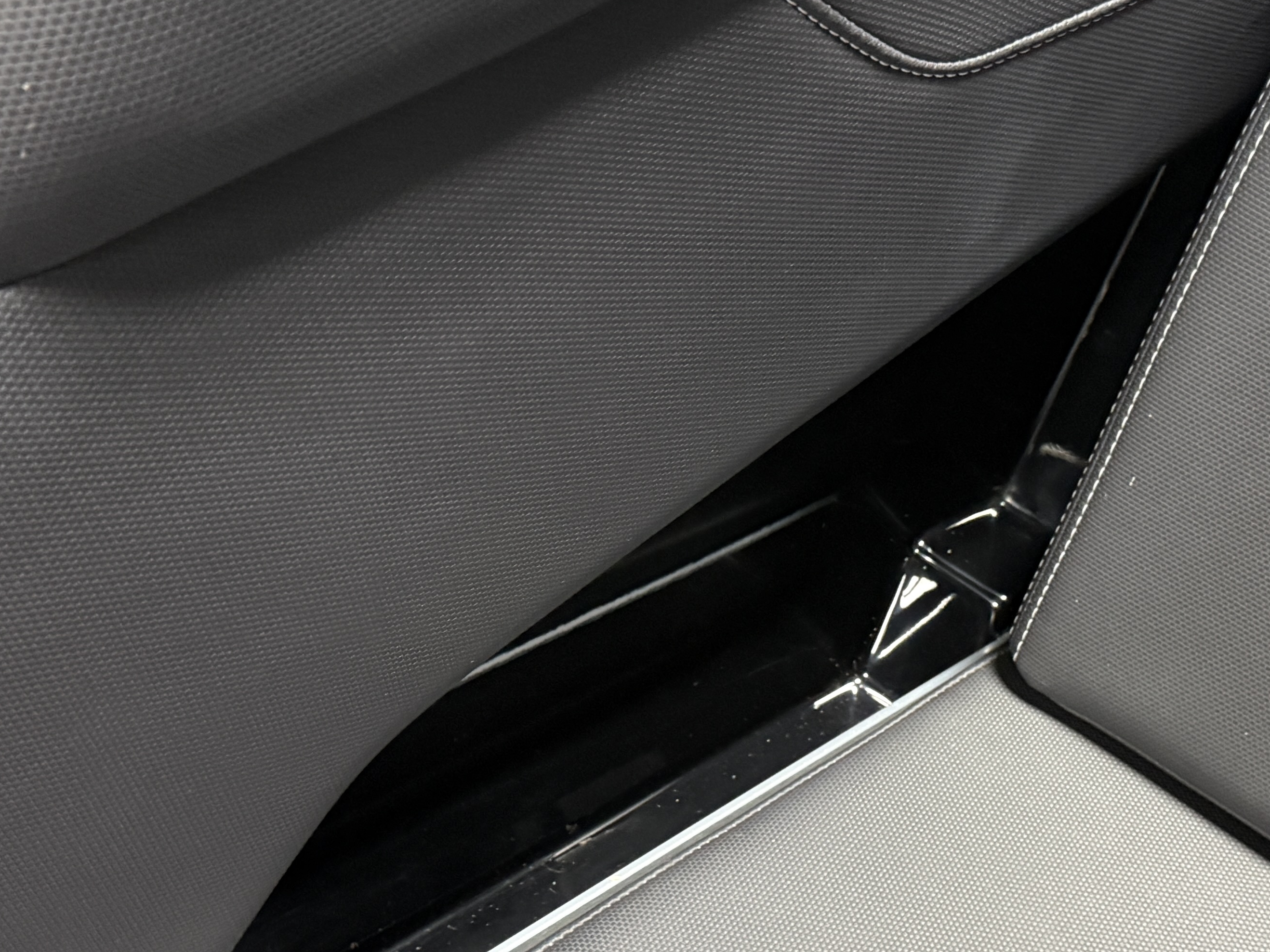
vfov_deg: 27.9
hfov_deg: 36.5
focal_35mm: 52
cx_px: 831
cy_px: 633
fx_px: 1908
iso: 800
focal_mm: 6.76
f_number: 1.78
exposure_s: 1/40
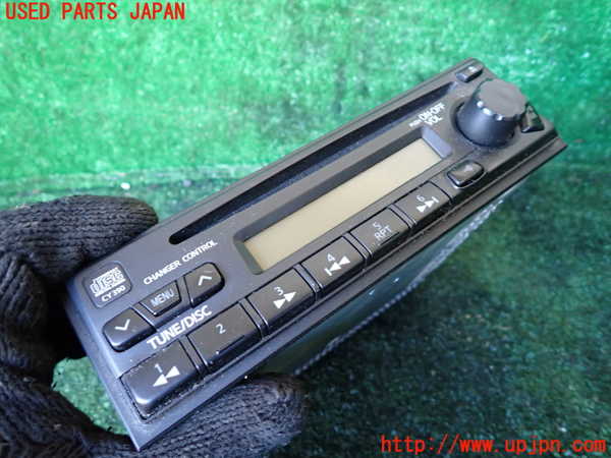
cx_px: 306
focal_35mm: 25
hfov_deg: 69.4
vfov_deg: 54.9
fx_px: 441
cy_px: 229
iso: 320
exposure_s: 1/30
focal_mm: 4.5
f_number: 2
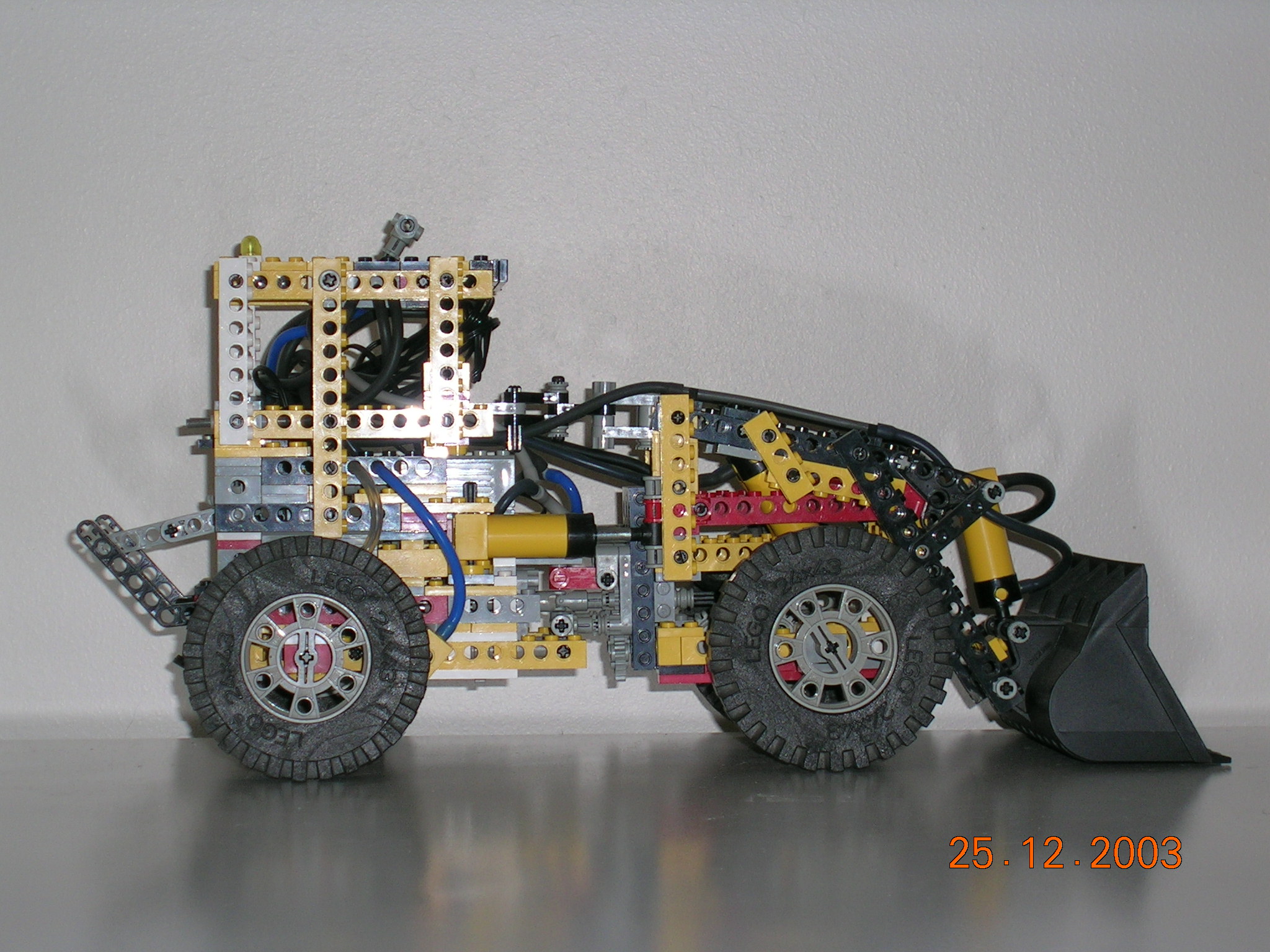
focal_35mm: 105
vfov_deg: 14.1
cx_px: 635
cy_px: 476
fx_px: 3852
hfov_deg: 18.7
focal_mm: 16.2
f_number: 4.9
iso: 50
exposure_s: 1/60.1
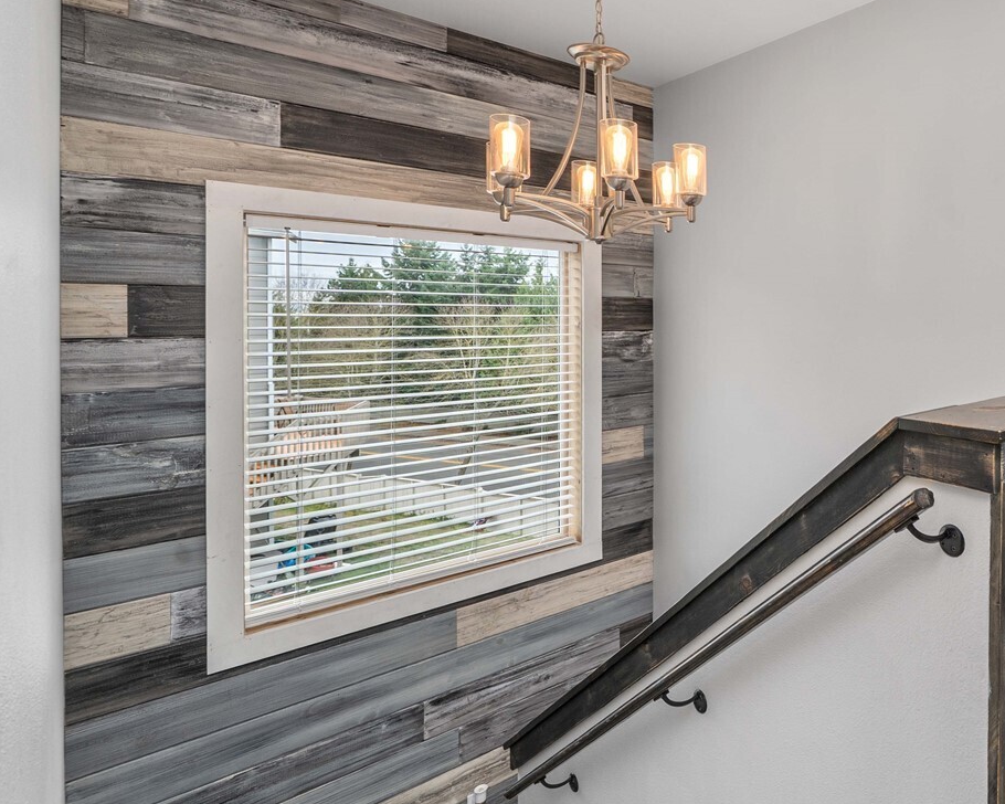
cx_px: 907
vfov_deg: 64.8
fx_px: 625
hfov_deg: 64.3
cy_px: 316
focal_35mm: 21
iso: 2000
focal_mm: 12
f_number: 8
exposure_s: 1/15
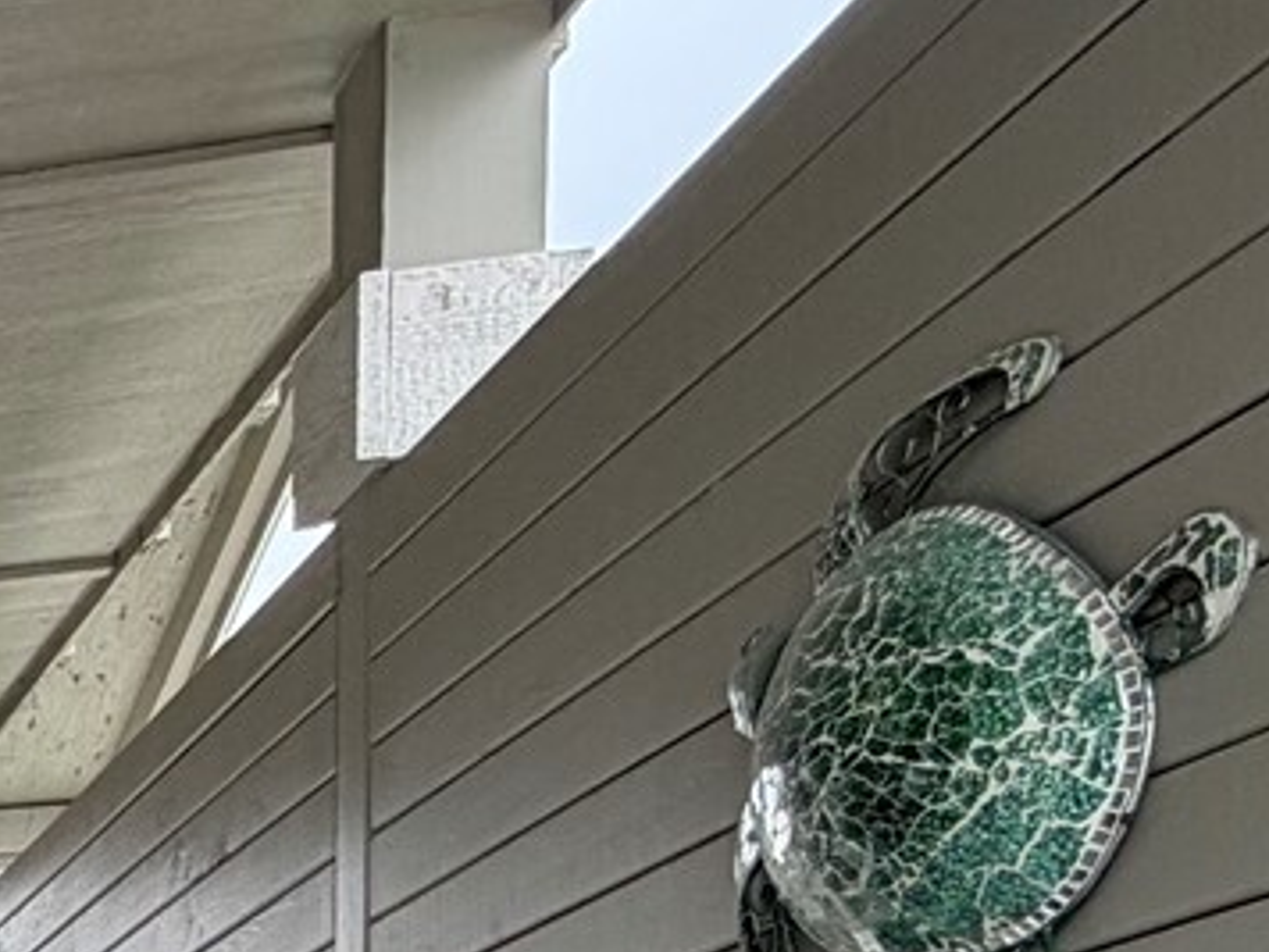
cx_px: -1319
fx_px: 2310
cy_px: 1533
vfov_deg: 19.4
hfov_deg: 18.5
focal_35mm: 63
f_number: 2.2
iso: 64
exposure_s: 1/490
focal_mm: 2.22
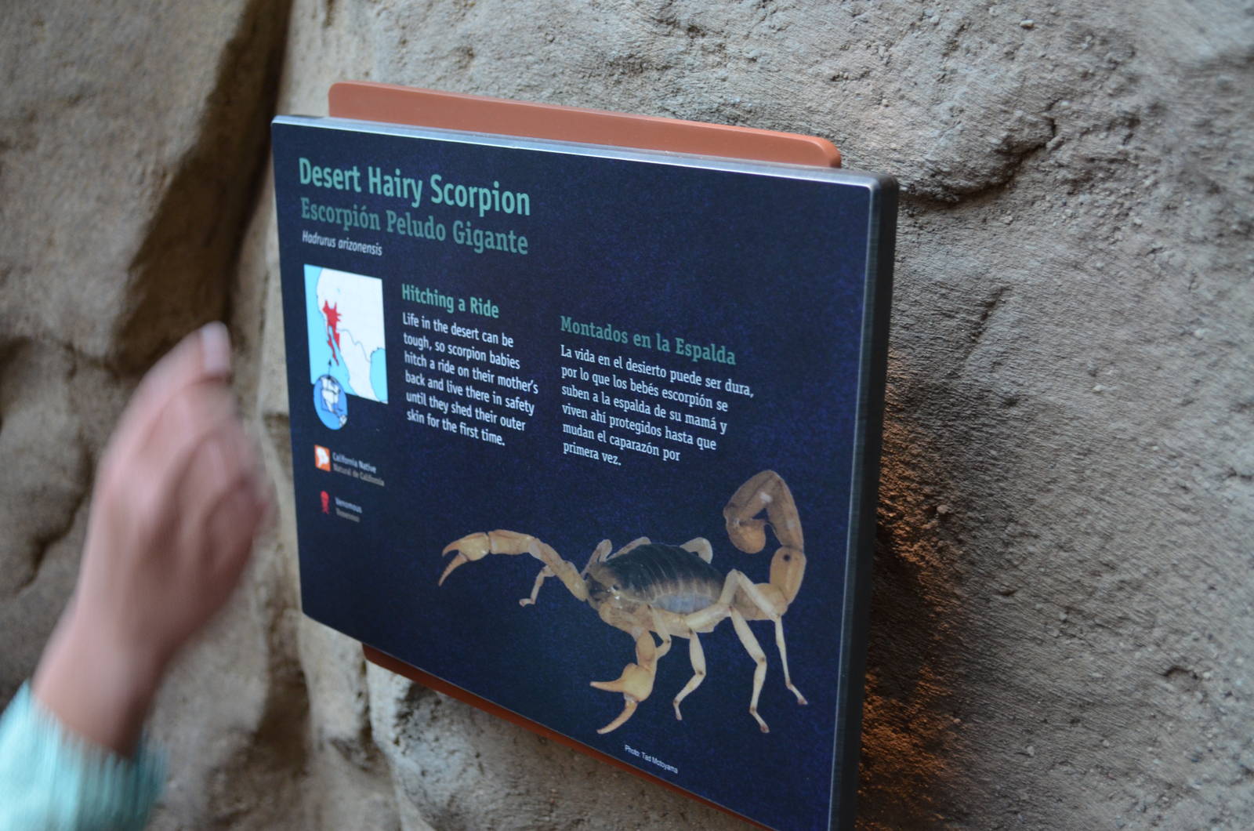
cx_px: 627
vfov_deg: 26.4
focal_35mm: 51
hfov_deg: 39.0
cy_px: 416
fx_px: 1773
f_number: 5
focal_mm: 34
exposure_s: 1/30
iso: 800
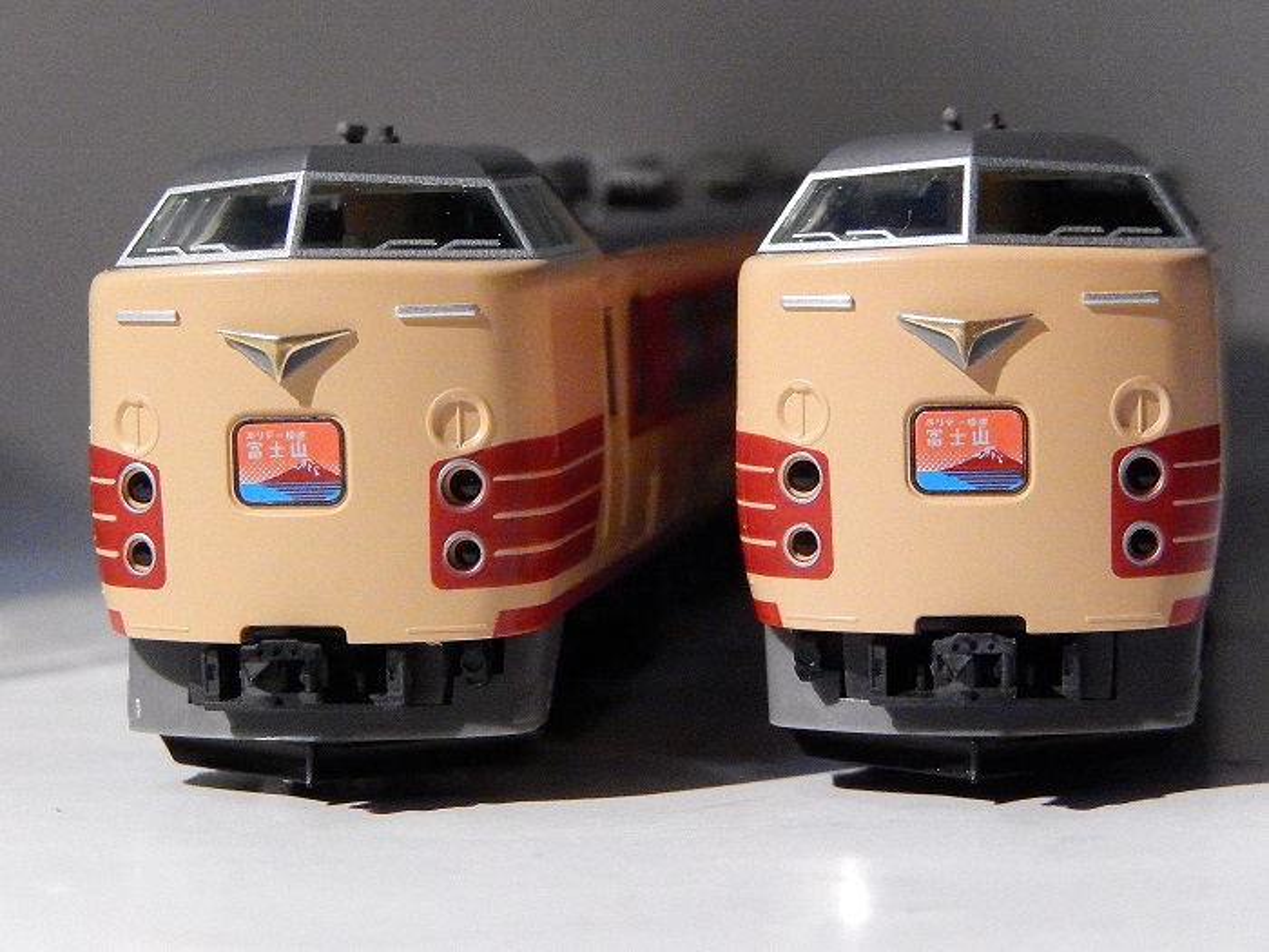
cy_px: 476
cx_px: 634
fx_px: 3483
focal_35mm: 95
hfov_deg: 20.7
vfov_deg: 15.6
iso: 3200
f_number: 5.2
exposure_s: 1/320
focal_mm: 17
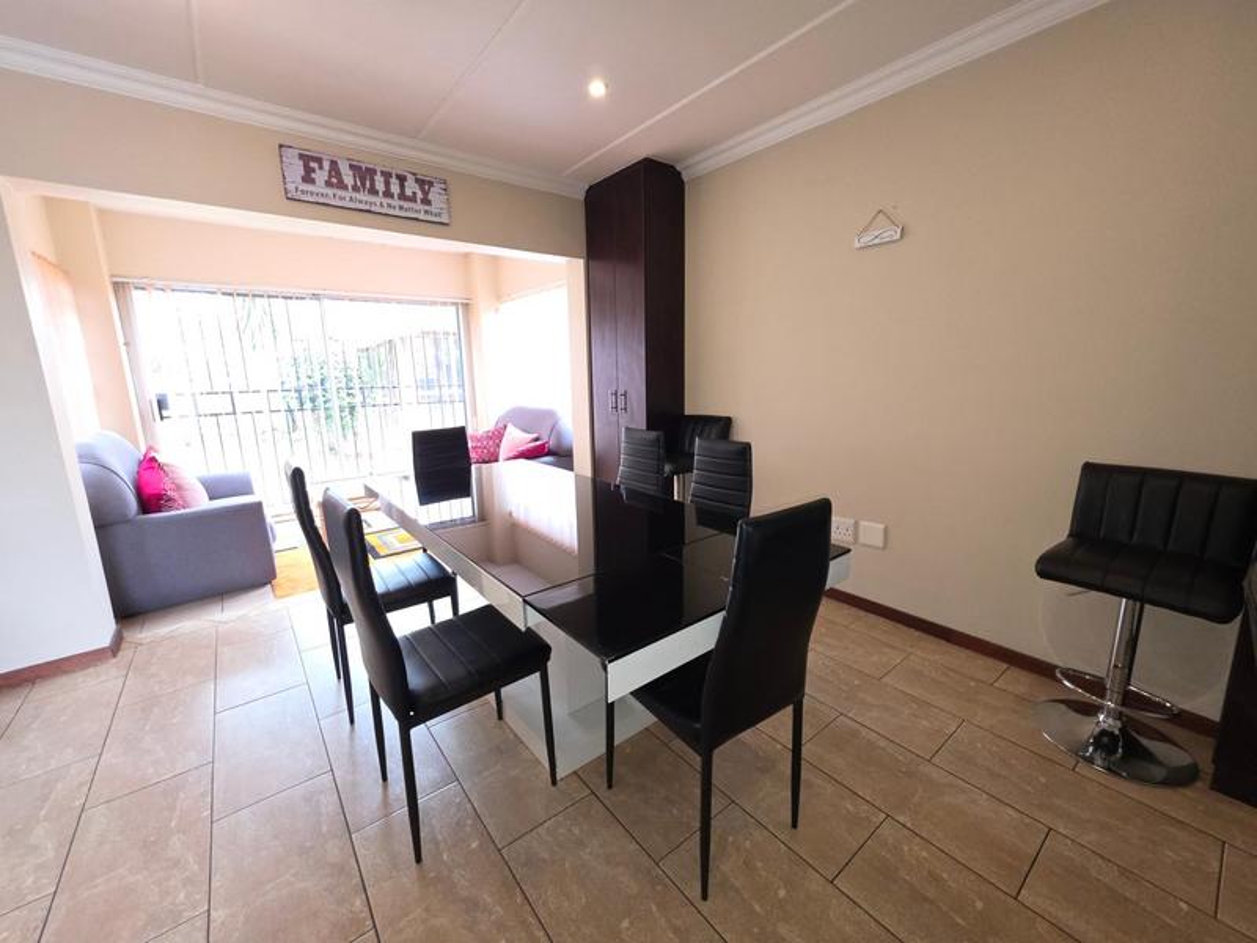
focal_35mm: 13
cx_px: 628
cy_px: 472
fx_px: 472
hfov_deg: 106.2
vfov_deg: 89.9
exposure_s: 1/50
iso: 200
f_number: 1.9
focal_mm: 2.2
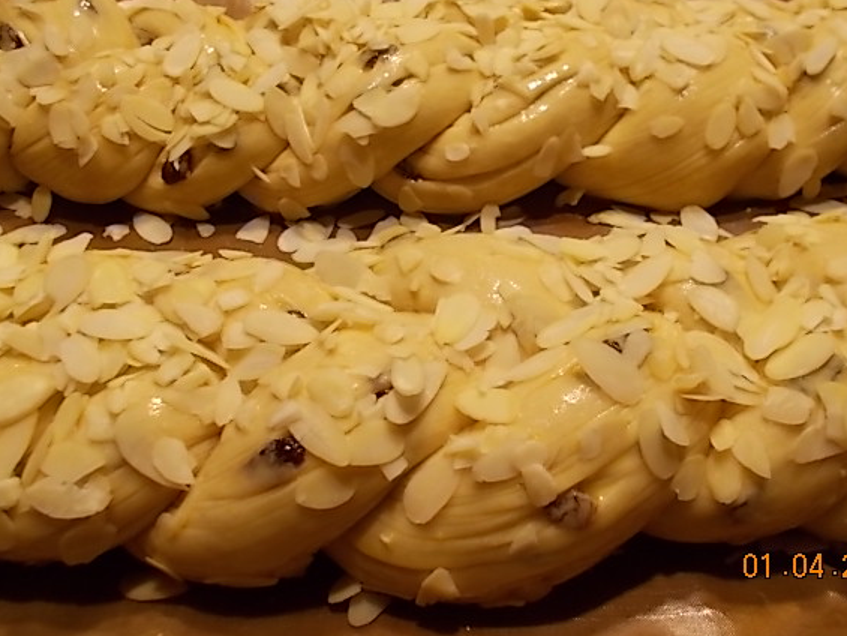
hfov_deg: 53.8
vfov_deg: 41.8
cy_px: 291
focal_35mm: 34
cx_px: 475
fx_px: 832
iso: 125
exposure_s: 1/25
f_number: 3.4
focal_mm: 5.3
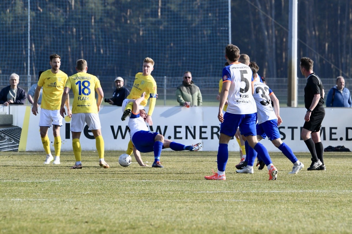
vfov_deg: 3.4
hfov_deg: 5.2
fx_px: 3910
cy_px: 117
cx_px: 176
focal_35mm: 400
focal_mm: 400
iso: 2500
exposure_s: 1/1600
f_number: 11
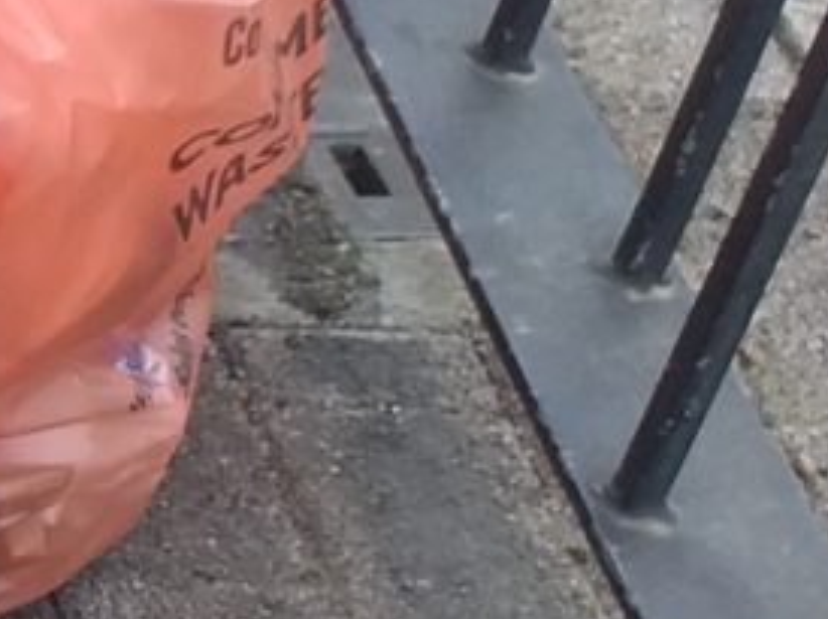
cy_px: 701
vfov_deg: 10.0
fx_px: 3489
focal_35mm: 146
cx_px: -1299
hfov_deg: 10.9
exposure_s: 1/270
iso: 40
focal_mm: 3.6
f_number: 1.9
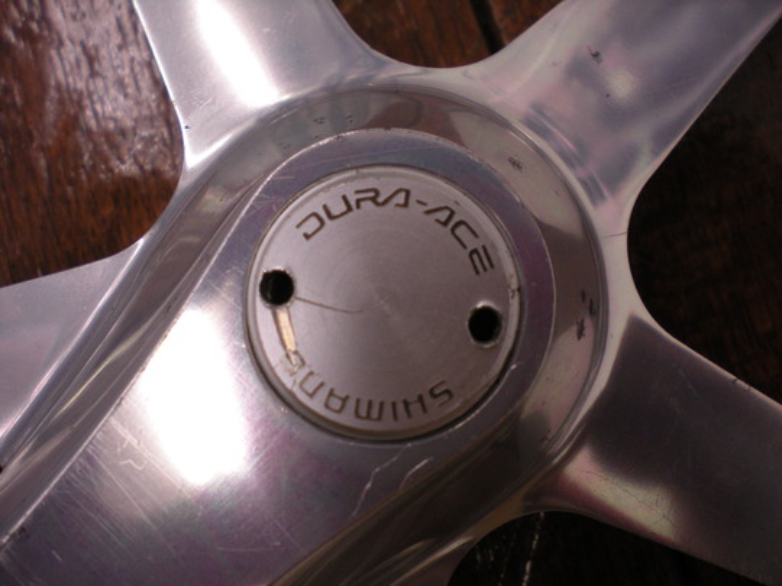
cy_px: 293
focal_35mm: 38
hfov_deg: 49.0
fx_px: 858
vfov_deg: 37.7
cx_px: 391
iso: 157
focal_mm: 6.3
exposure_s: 1/60
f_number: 3.1
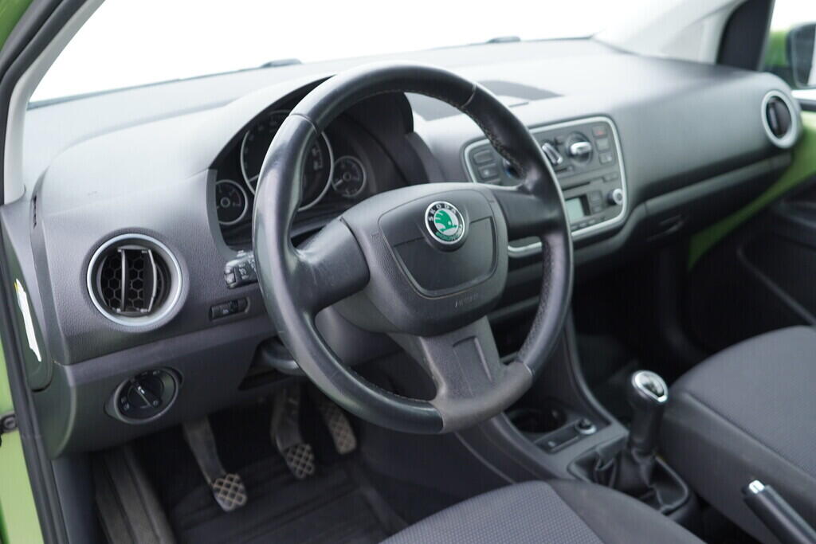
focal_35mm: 36
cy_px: 272
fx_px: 816
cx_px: 408
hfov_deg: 53.1
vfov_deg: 36.9
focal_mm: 24
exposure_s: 1/40
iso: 320
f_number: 2.8
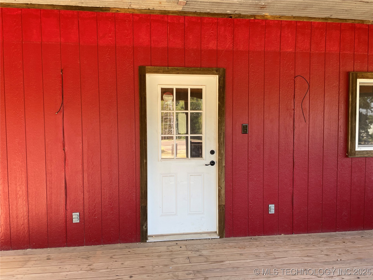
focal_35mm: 26
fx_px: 280
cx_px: 186
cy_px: 140
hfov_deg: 67.3
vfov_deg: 53.1
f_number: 1.6
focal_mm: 4.2
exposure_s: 1/120
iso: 50
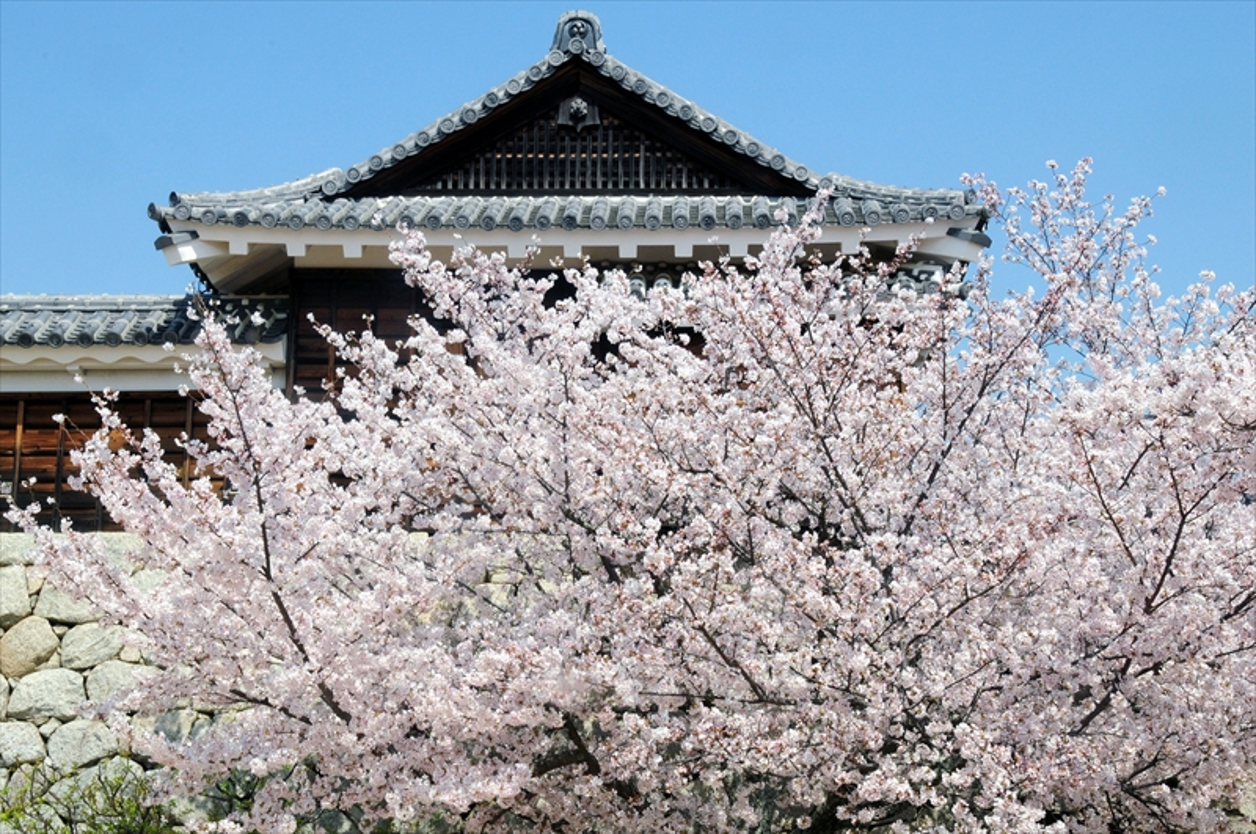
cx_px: 628
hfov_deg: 36.9
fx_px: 1881
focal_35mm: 54
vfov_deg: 25.0
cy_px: 417
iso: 400
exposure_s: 1/125
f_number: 22
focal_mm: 36
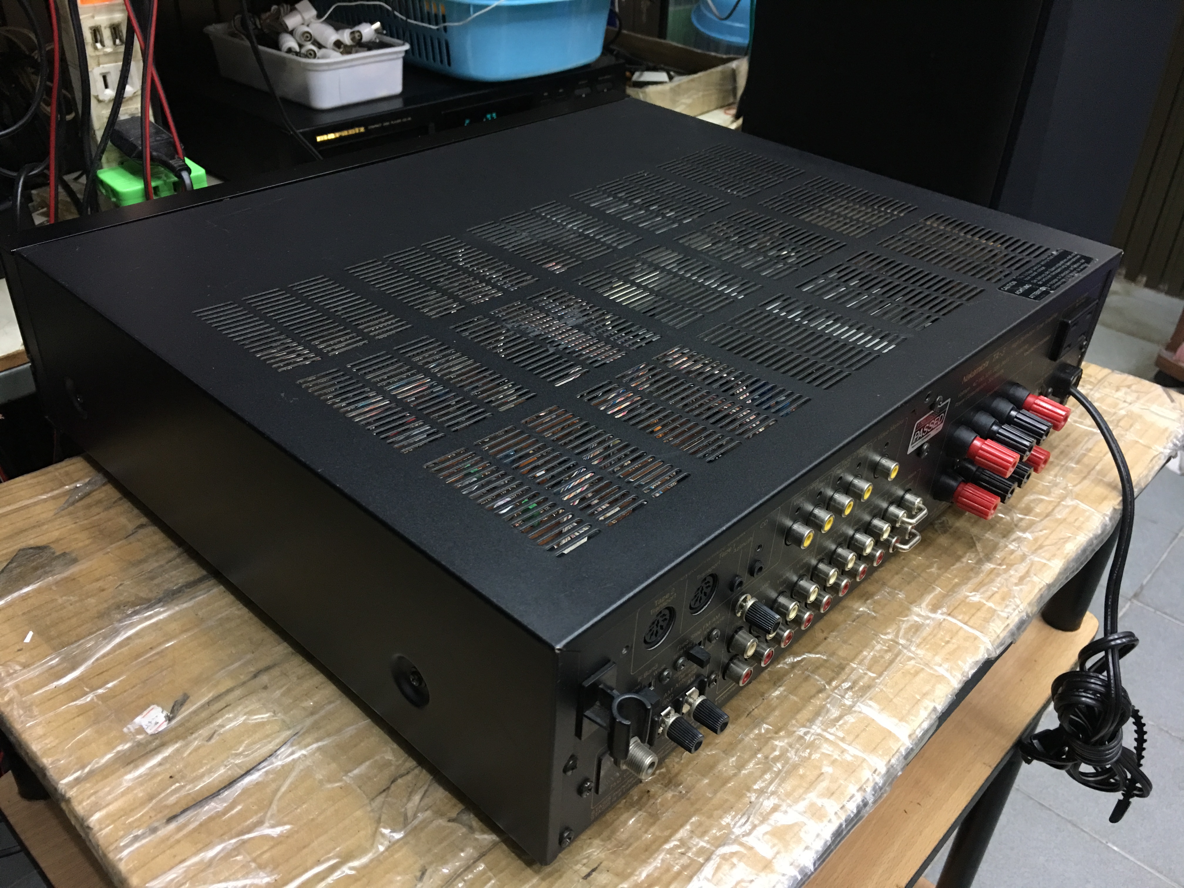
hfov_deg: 61.7
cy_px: 444
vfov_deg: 48.2
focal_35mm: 29
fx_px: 992
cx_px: 592
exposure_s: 1/17
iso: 80
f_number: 2.2
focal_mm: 4.15
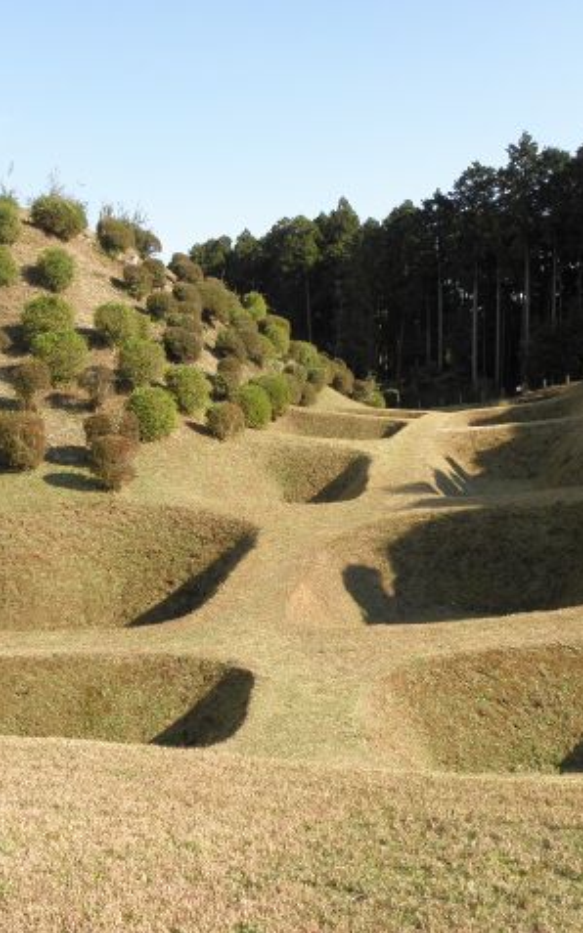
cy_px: 466
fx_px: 941
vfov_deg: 52.8
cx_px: 311
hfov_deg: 34.4
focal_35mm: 37
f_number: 5.6
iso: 64
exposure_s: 1/125
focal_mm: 4.6
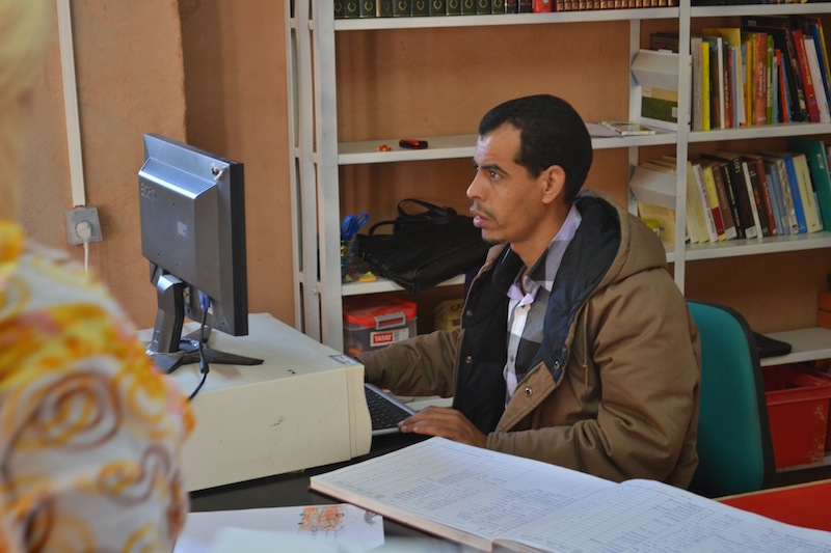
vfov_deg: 20.2
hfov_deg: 29.9
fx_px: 1558
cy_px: 276
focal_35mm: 68
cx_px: 416
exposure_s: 1/15
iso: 400
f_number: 5.3
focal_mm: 45
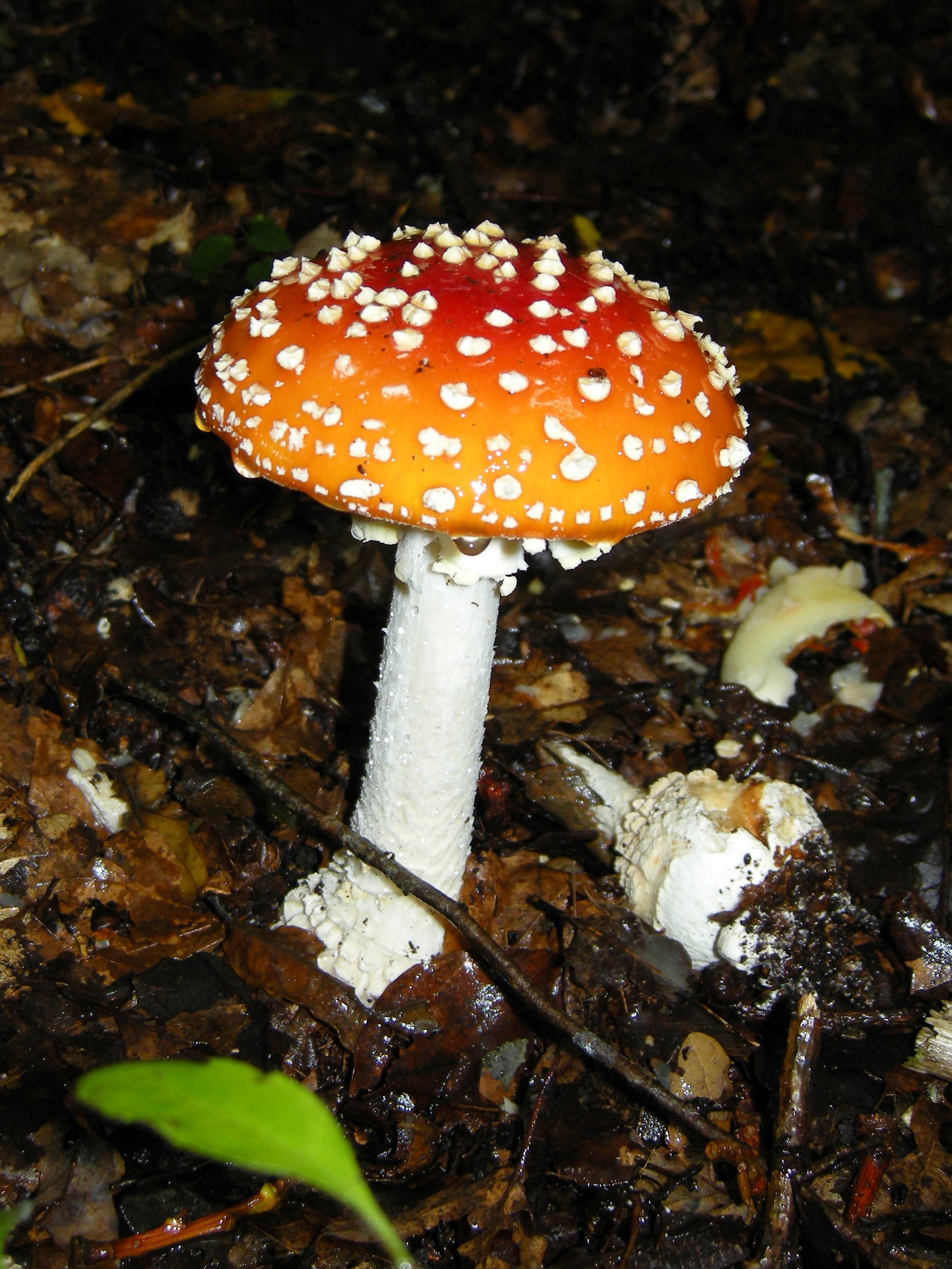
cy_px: 634
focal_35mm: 35
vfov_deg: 52.6
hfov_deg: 40.7
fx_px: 1283
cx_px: 476
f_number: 2.7
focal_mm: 7.5
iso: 64
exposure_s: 1/30
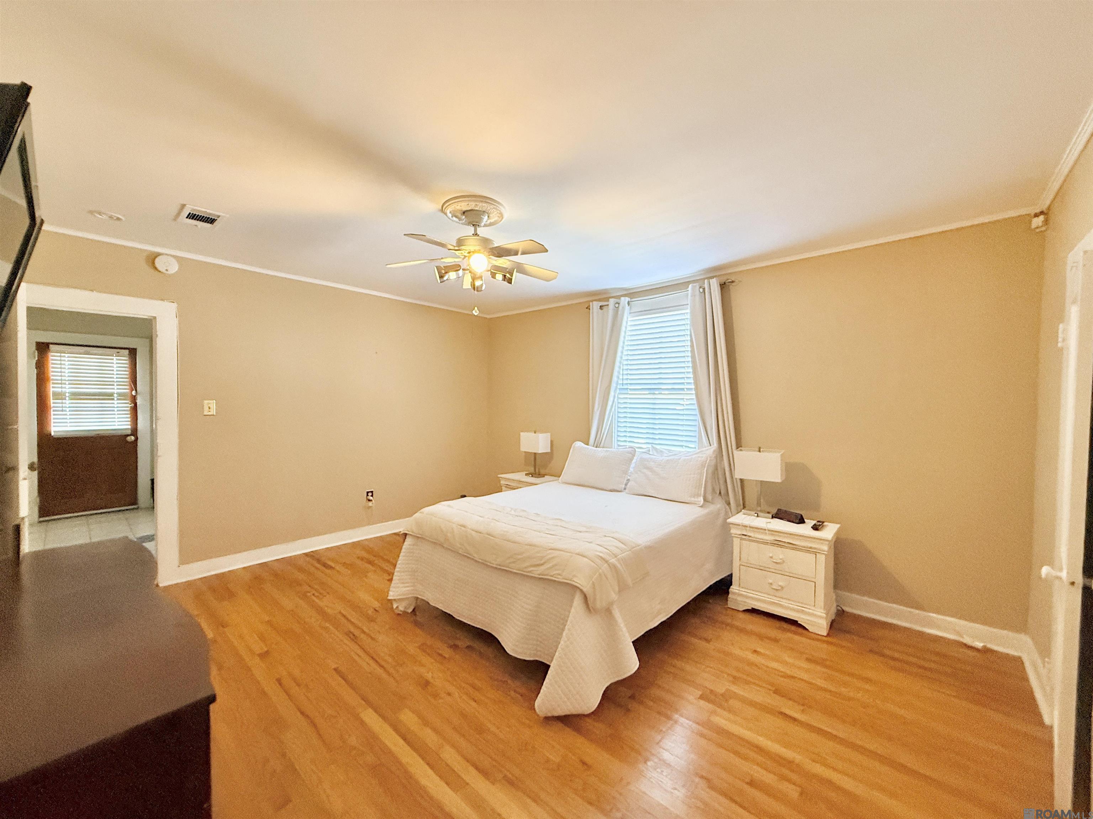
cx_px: 546
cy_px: 410
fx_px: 442
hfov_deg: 102.1
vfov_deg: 85.7
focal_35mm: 14
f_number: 2.2
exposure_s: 1/60
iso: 400
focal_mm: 2.22
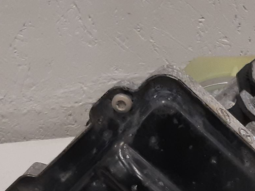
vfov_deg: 20.1
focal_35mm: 69
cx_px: 214
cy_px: 225
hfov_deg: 27.4
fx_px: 508
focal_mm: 3.93
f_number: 1.7
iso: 160
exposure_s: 1/50
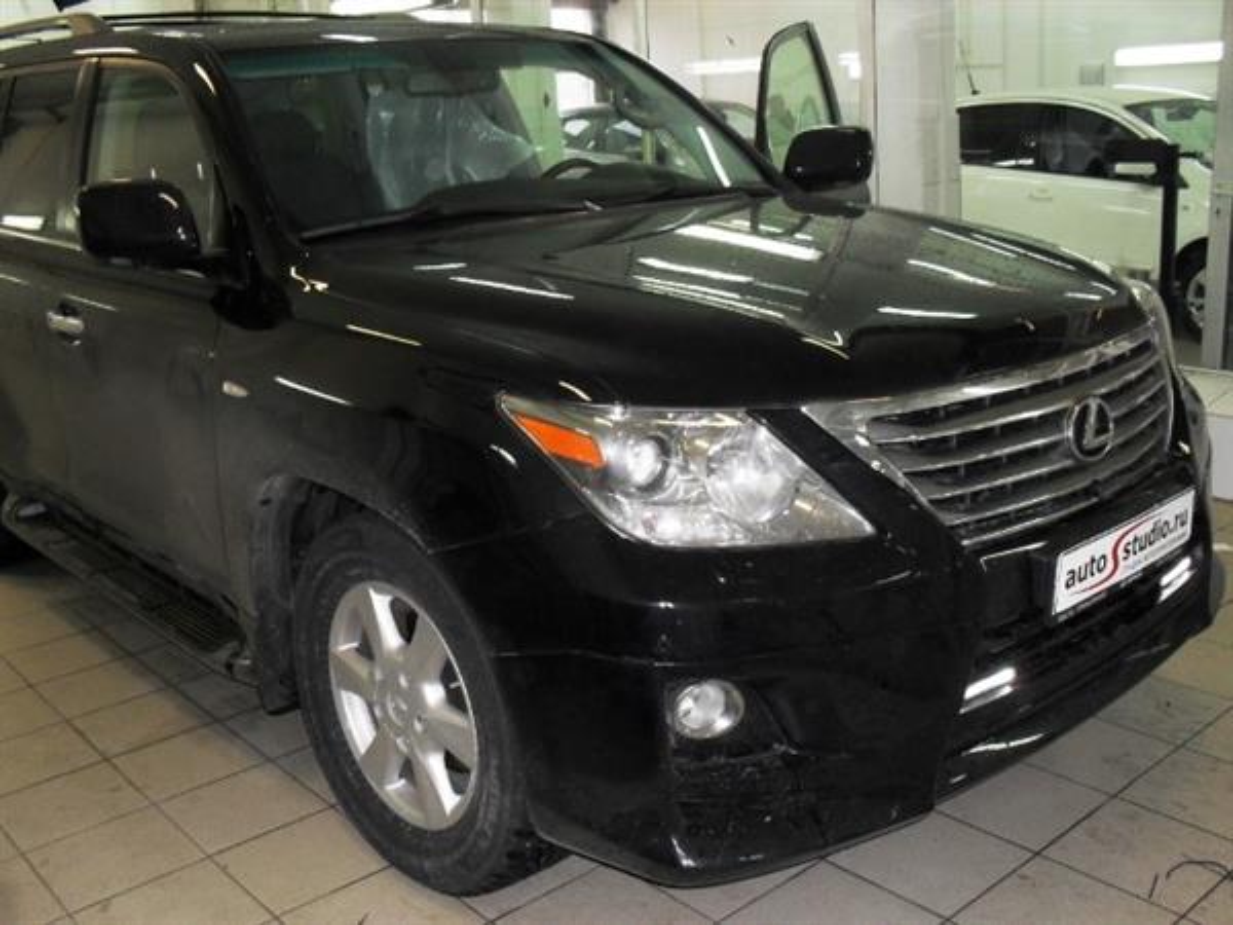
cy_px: 462
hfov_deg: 52.6
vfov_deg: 40.7
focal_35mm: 35
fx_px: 1247
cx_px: 616
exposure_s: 1/45
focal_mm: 6.3
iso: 200
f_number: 3.2
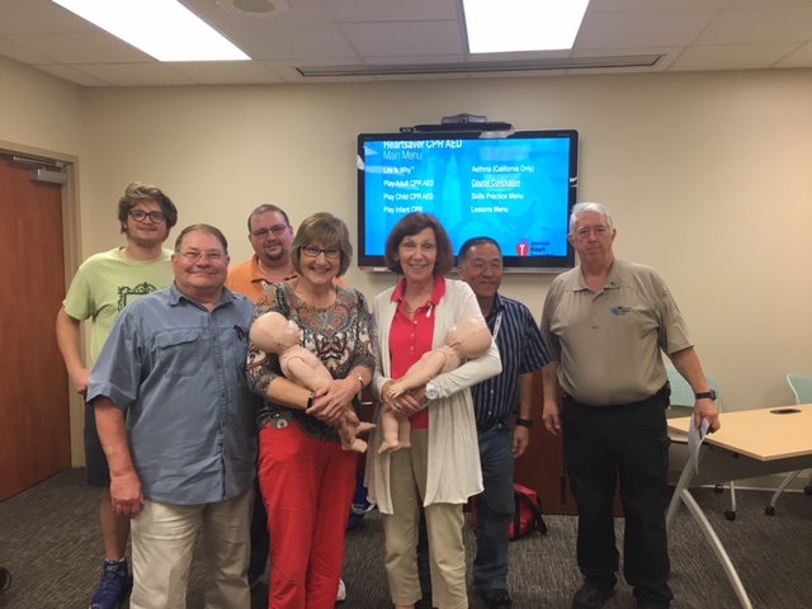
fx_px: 680
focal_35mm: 29
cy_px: 304
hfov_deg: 61.7
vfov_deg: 48.2
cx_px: 406
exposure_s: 1/30
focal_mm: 4.15
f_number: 2.2
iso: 64
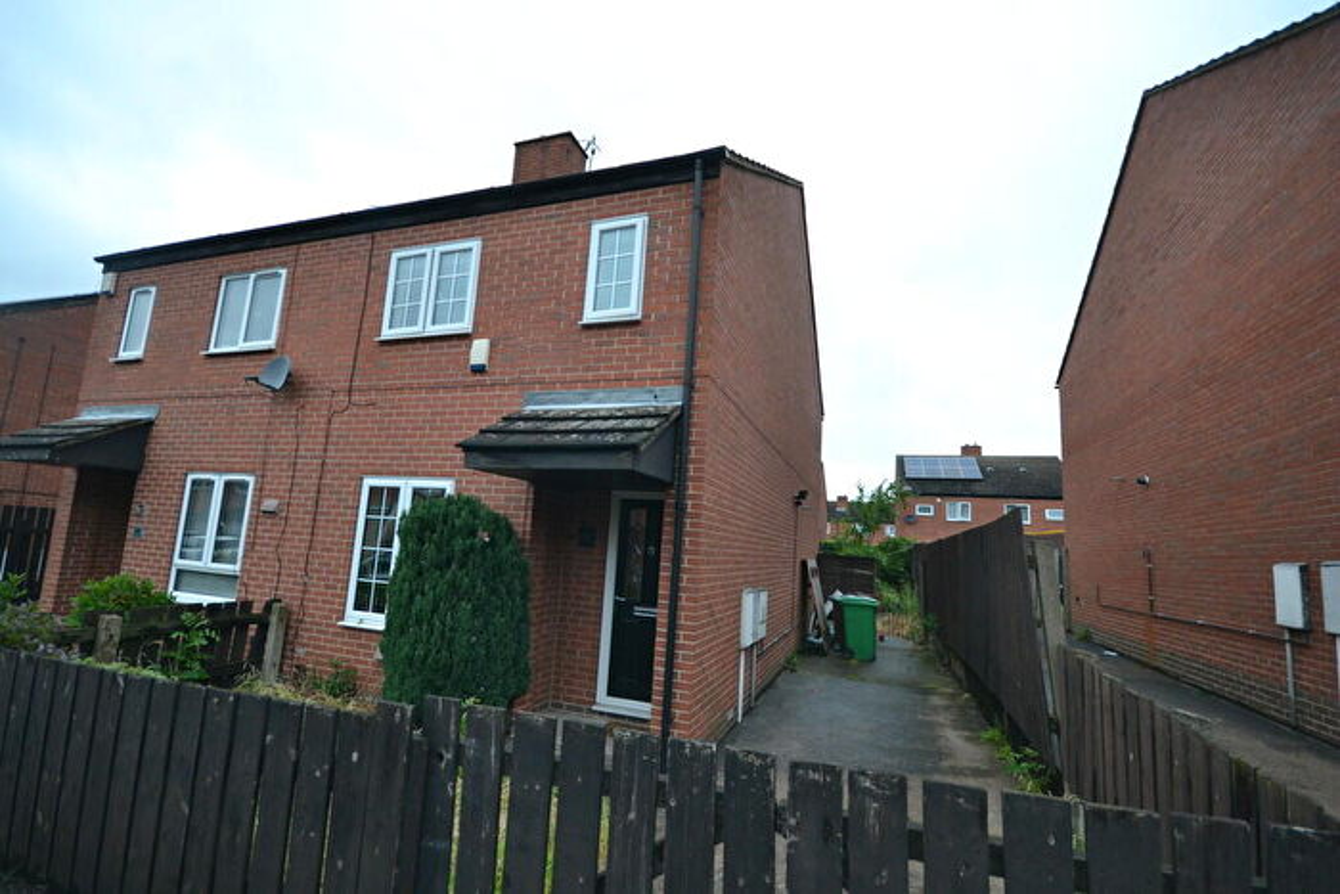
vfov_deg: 77.4
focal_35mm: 15
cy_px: 447
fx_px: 558
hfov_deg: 100.4
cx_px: 670
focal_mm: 10
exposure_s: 1/125
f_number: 5.6
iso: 320
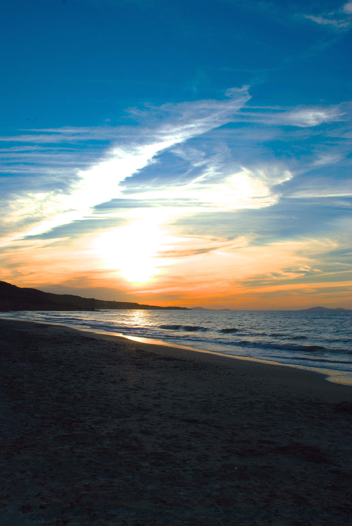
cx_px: 176
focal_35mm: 36
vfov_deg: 53.1
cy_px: 263
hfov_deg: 37.0
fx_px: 527
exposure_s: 1/200
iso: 100
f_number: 13
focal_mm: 24
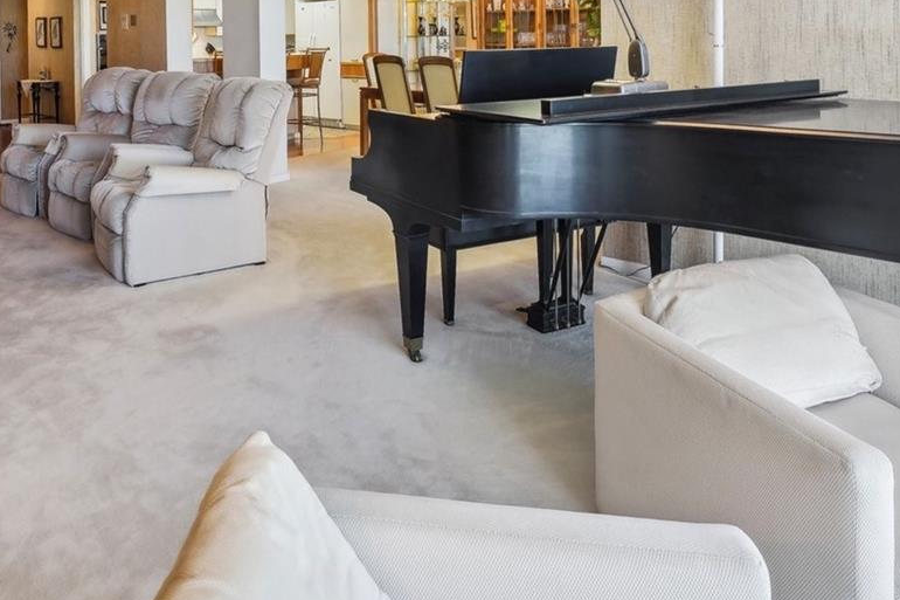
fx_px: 675
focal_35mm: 27
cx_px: 327
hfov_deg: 66.2
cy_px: 39
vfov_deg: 43.0
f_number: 8
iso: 400
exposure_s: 1/15
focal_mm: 13
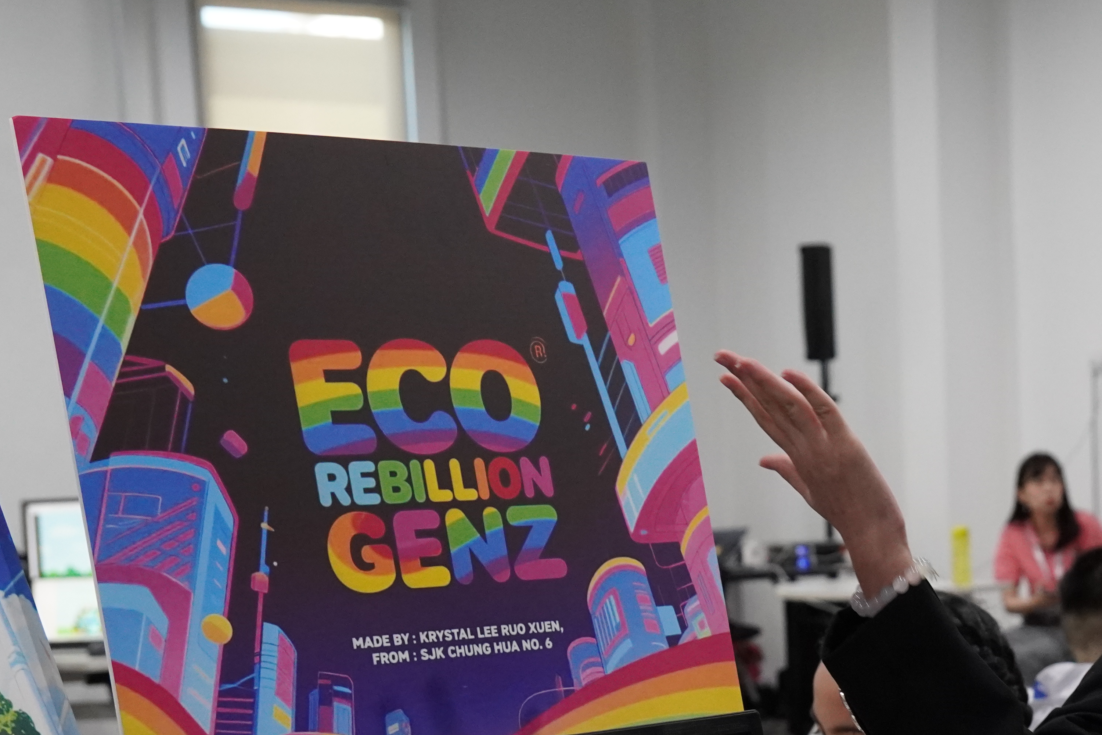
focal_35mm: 87
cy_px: 699
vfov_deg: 15.5
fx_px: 2663
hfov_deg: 23.0
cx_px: 885
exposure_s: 1/125
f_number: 4
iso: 2000
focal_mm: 29
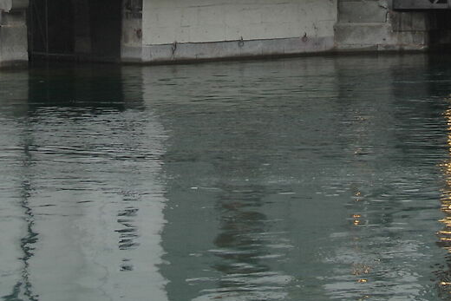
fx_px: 2080
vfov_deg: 8.2
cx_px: 333
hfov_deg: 12.3
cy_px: -83
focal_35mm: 166
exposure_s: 1/25
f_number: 2.8
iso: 400
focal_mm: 23.75
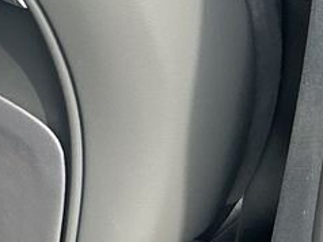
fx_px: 1165
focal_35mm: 125
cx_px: -210
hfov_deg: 14.4
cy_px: -8
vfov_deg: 11.7
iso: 50
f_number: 1.8
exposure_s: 1/120
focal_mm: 3
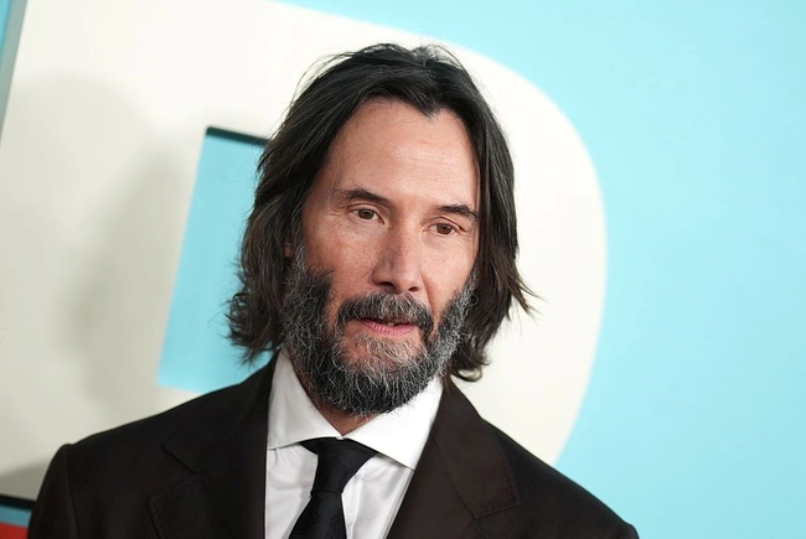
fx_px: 4528
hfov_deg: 10.2
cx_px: 403
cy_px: 270
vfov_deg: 6.8
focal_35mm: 202
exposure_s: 1/640
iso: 800
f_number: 2
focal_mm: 135
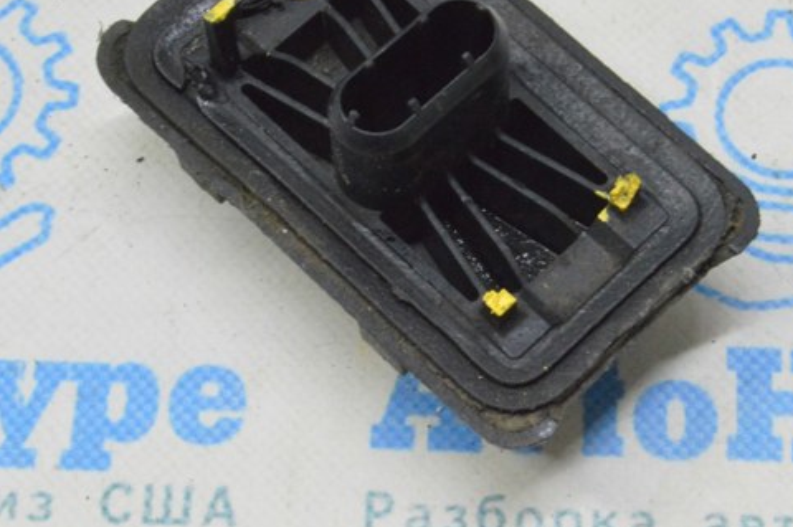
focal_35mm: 104
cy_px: 255
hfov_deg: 19.6
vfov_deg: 13.1
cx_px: 527
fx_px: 2289
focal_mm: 52
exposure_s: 1/15
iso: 6400
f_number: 20
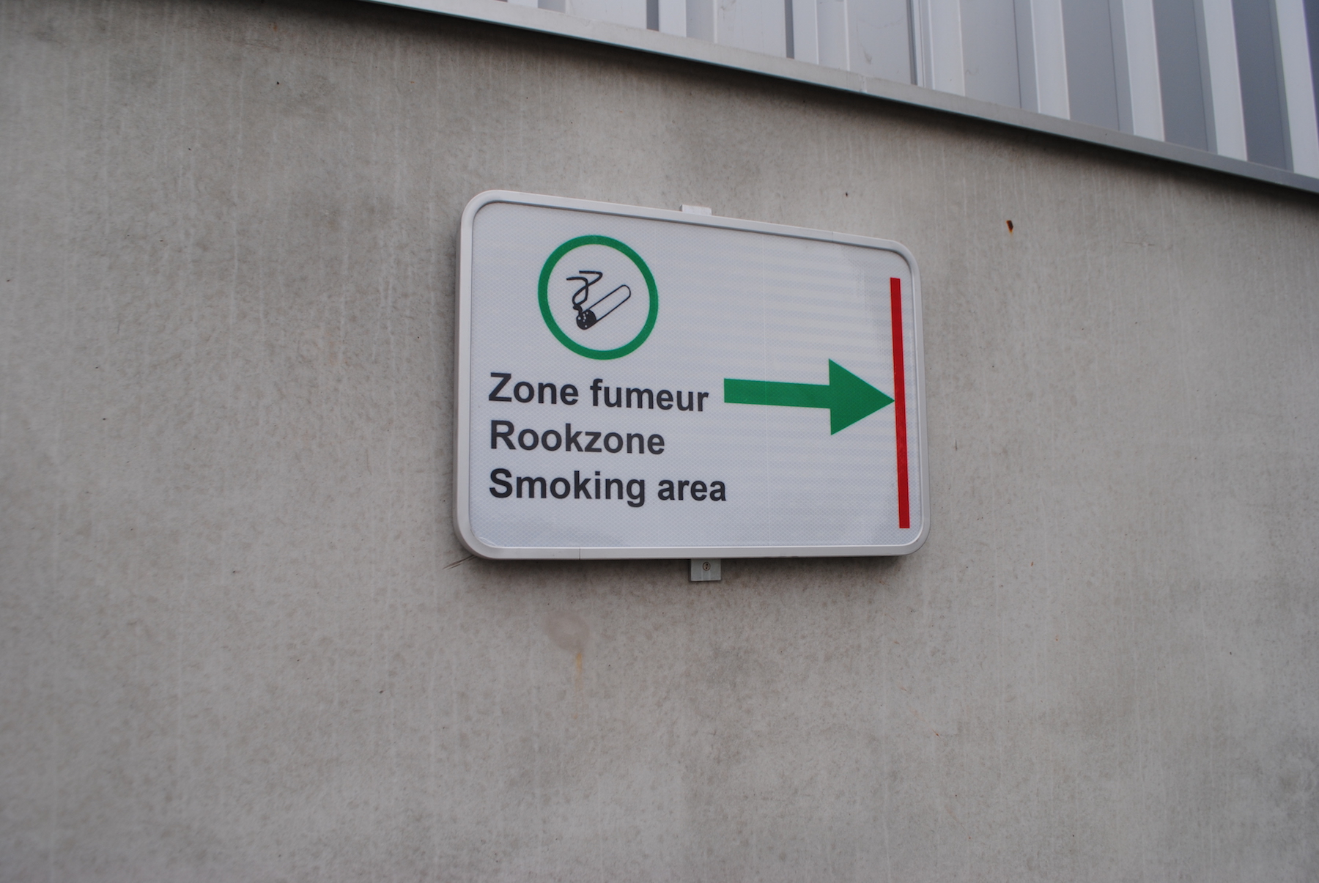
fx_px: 990
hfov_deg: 67.3
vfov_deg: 48.1
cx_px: 660
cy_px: 442
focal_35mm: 27
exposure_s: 1/200
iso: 100
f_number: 7.1
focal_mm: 18
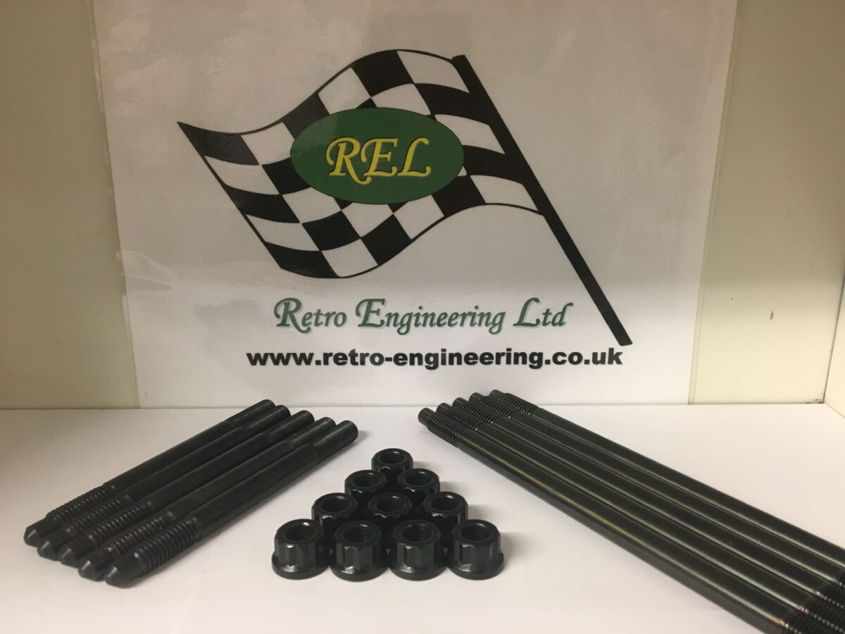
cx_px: 422
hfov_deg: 61.7
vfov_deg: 48.2
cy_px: 317
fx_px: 708
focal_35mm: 29
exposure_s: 1/33
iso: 100
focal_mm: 4.15
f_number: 2.2
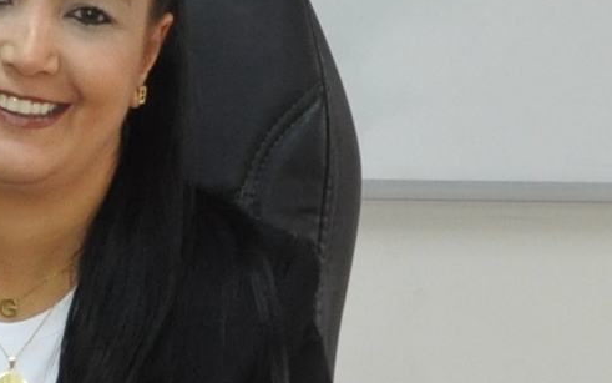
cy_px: -19
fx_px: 3003
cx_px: -106
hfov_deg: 11.4
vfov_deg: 7.3
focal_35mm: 180
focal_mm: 18
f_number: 3.5
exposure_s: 1/60
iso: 800
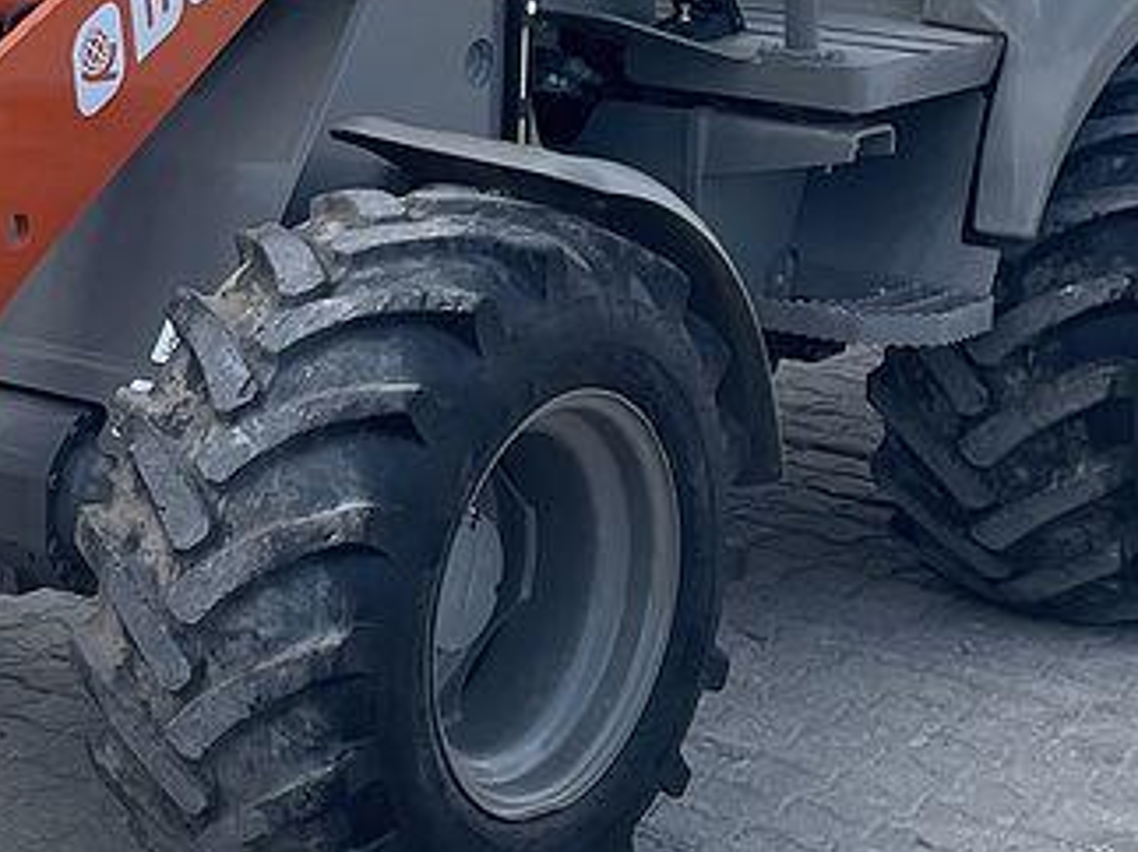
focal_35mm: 103
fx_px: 3385
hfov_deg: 18.0
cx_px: -264
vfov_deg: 14.4
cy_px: 356
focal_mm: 4.2
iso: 32
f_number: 1.6
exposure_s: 1/1435
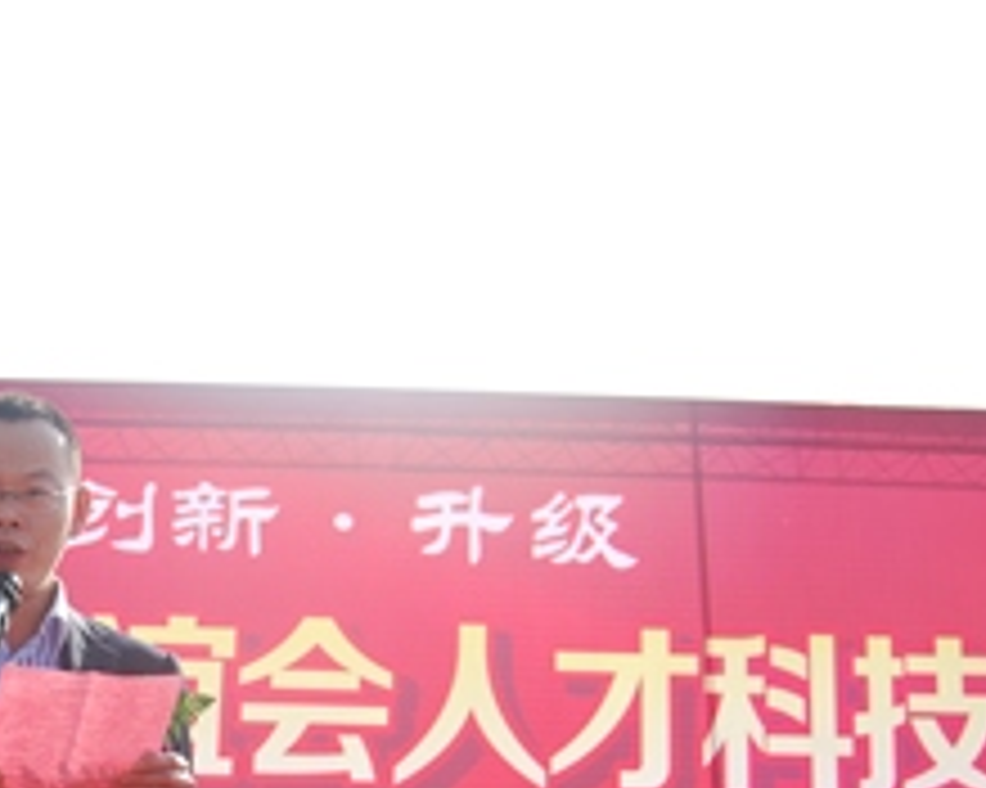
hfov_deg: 30.5
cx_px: 27
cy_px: 741
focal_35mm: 58
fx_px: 1692
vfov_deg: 25.2
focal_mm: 18
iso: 200
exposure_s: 1/1000
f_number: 4
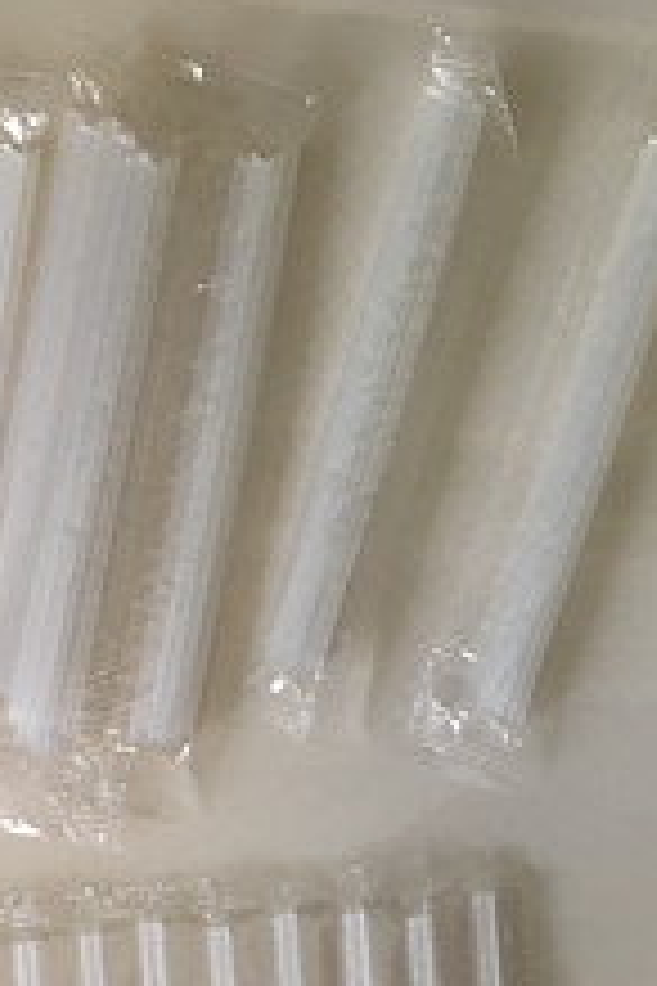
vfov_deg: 28.8
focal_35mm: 69
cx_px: 675
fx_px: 1889
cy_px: 750
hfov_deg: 19.1
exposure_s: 1/33
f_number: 2.2
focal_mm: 4.15
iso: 40
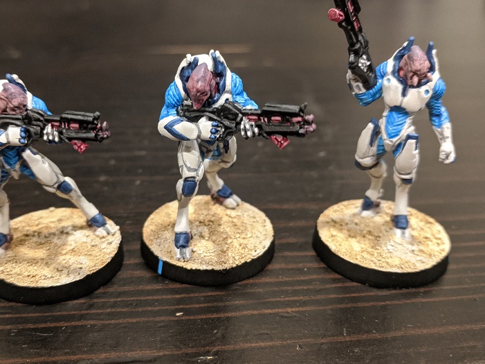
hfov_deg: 48.9
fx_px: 532
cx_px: 217
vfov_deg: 37.6
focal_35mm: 38
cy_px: 154
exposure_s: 1/40
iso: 669
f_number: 2
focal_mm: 4.67
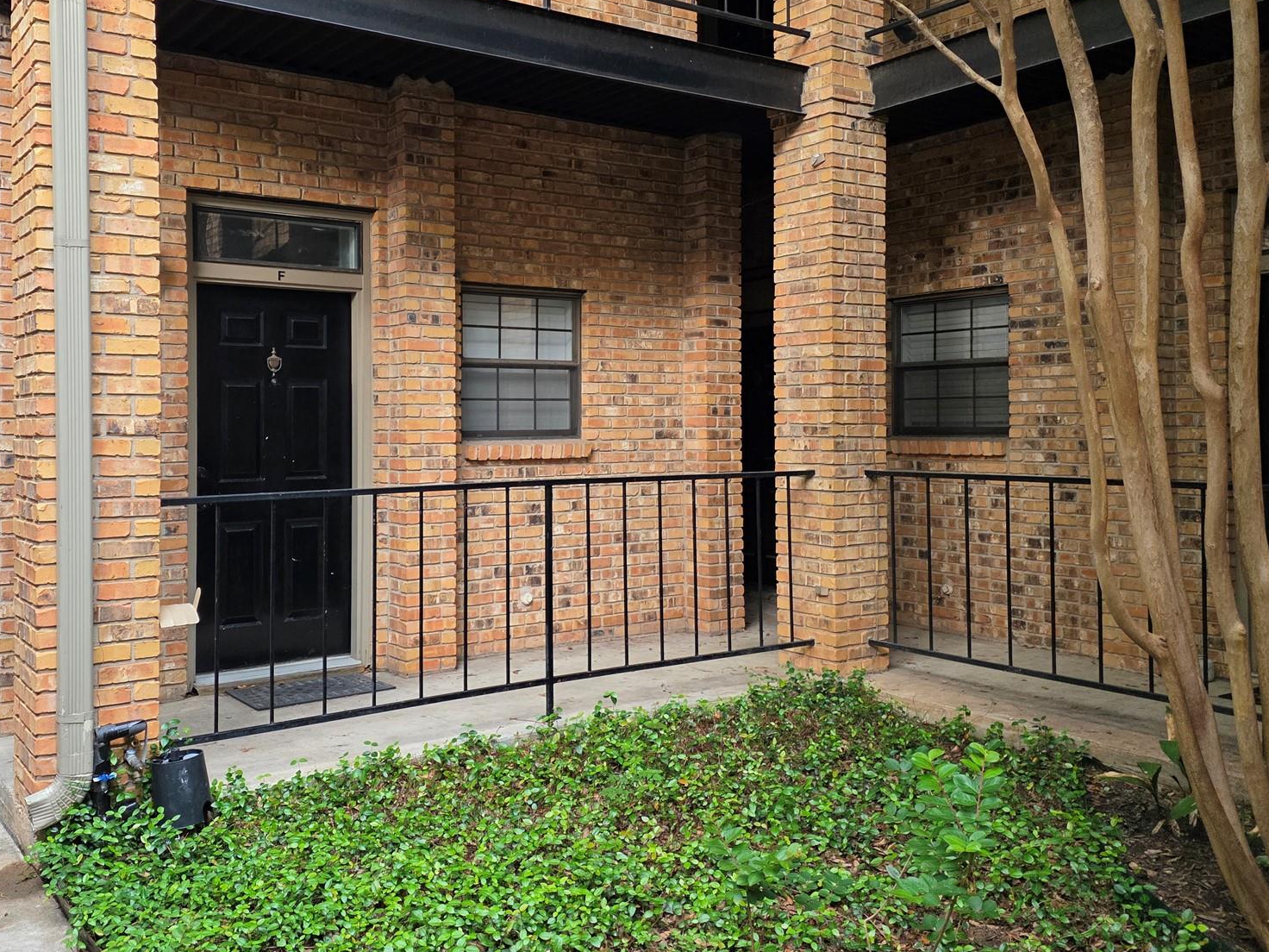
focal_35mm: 32
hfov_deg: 56.4
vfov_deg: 44.0
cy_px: 404
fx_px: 1173
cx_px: 517
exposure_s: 1/180
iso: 160
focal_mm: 6.25
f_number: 1.7
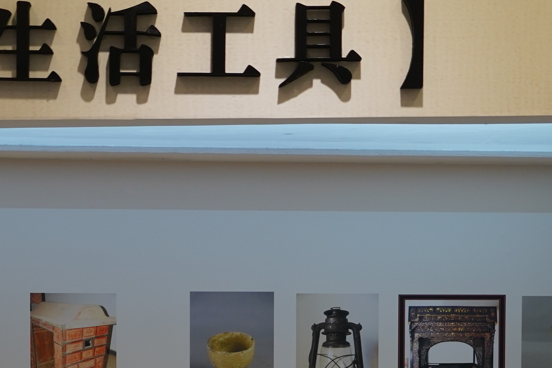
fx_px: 1472
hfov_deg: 21.1
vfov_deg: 13.8
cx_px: 173
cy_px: 443
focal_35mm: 96
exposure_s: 1/160
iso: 640
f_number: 4
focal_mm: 36
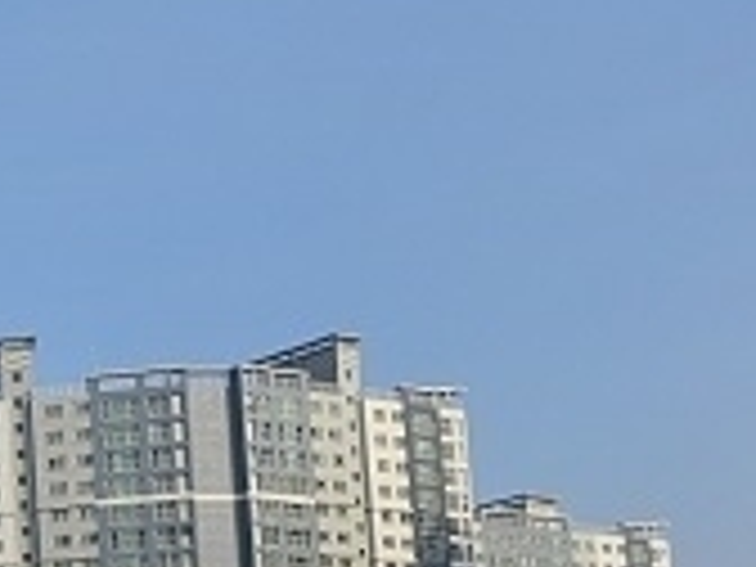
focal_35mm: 93
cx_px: -702
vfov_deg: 15.2
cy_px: 738
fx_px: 2031
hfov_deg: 16.6
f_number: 1.7
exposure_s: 1/1250
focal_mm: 6.3
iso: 20
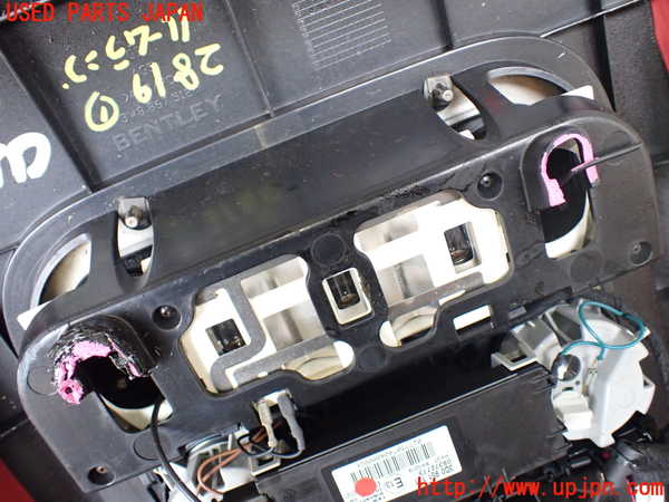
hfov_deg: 60.0
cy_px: 251
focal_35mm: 30
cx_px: 334
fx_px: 580
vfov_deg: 46.8
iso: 400
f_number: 2.3
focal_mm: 5.4
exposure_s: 1/125
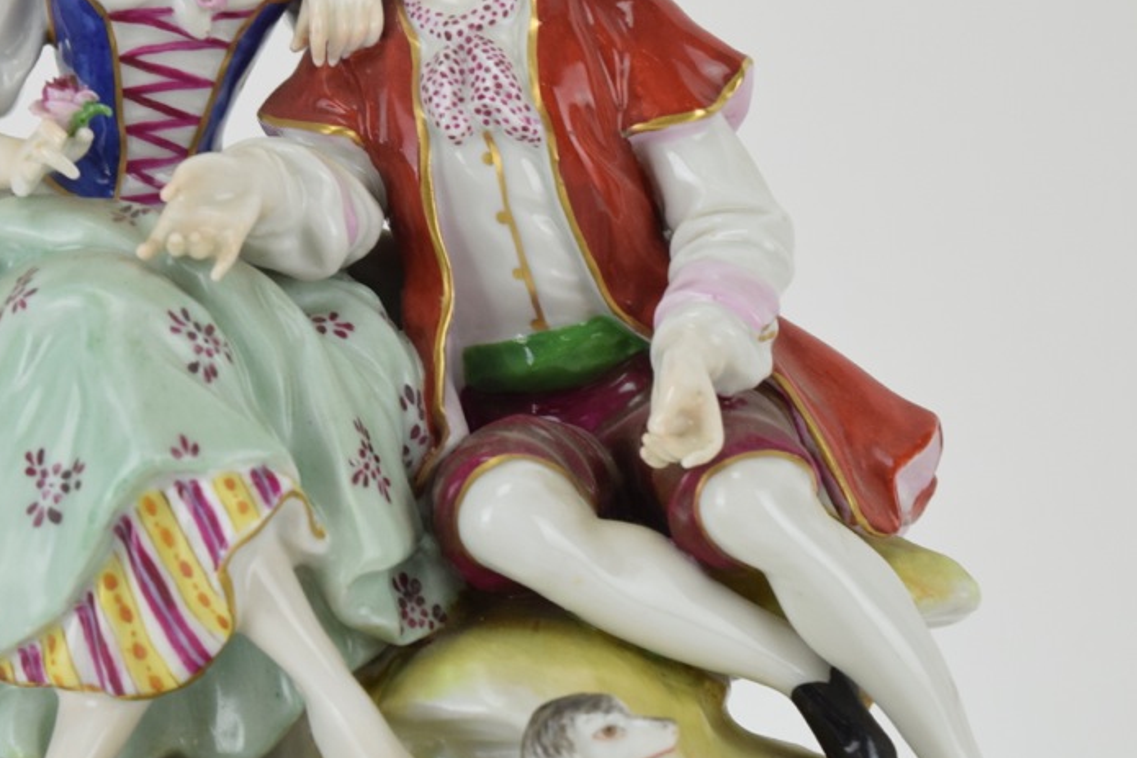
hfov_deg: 13.5
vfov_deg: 9.0
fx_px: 4797
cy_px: 155
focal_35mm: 152
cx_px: 355
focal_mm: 55
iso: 800
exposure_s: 1/125
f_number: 7.1
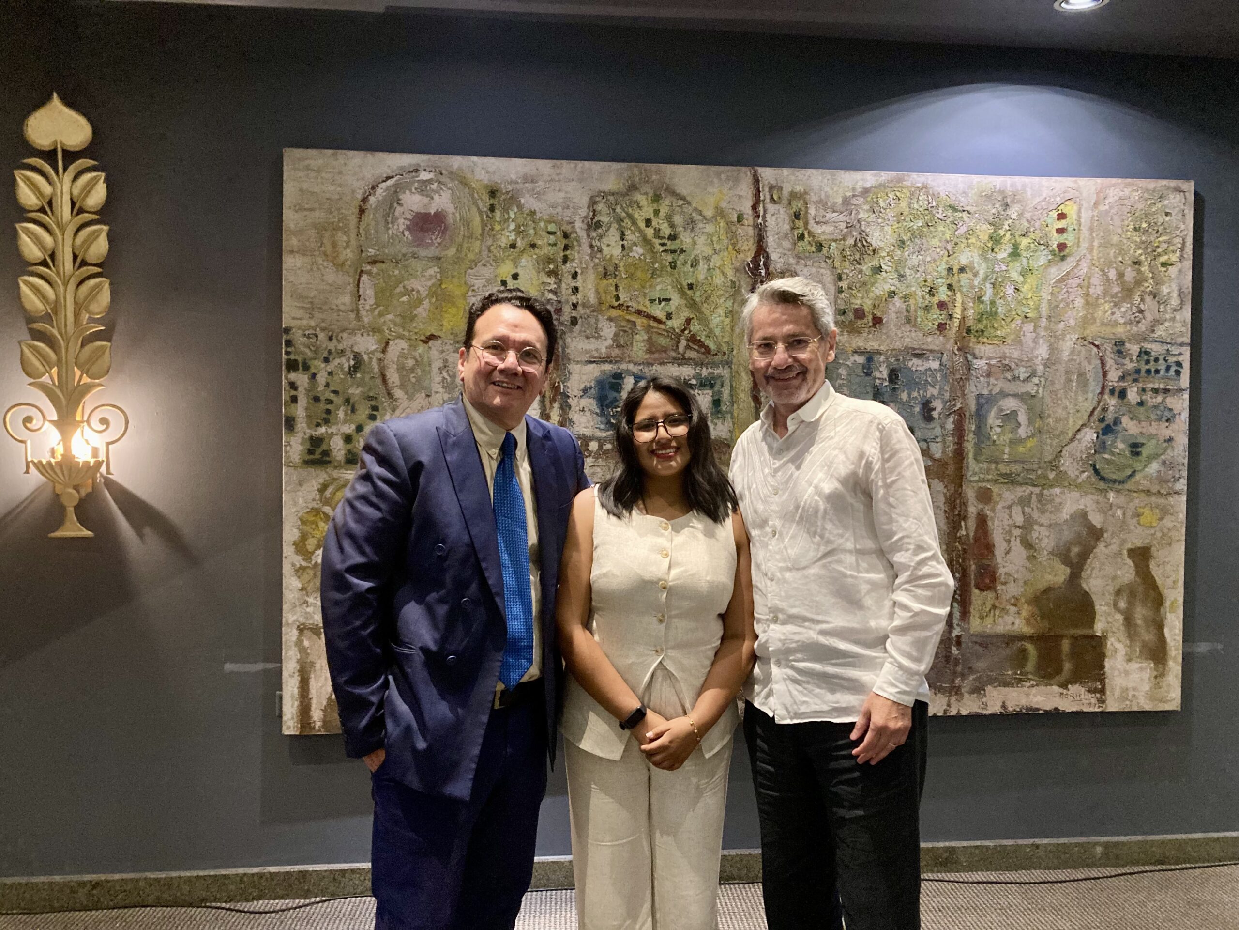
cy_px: 465
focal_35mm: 28
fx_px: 1002
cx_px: 620
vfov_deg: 49.7
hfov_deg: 63.4
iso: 320
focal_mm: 3.99
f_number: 1.8
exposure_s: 1/60
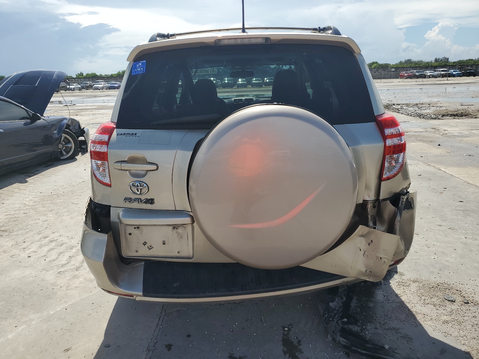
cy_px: 180
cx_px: 240
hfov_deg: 67.3
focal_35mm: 26
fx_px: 360
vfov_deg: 53.1
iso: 50
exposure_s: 1/3333
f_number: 1.5
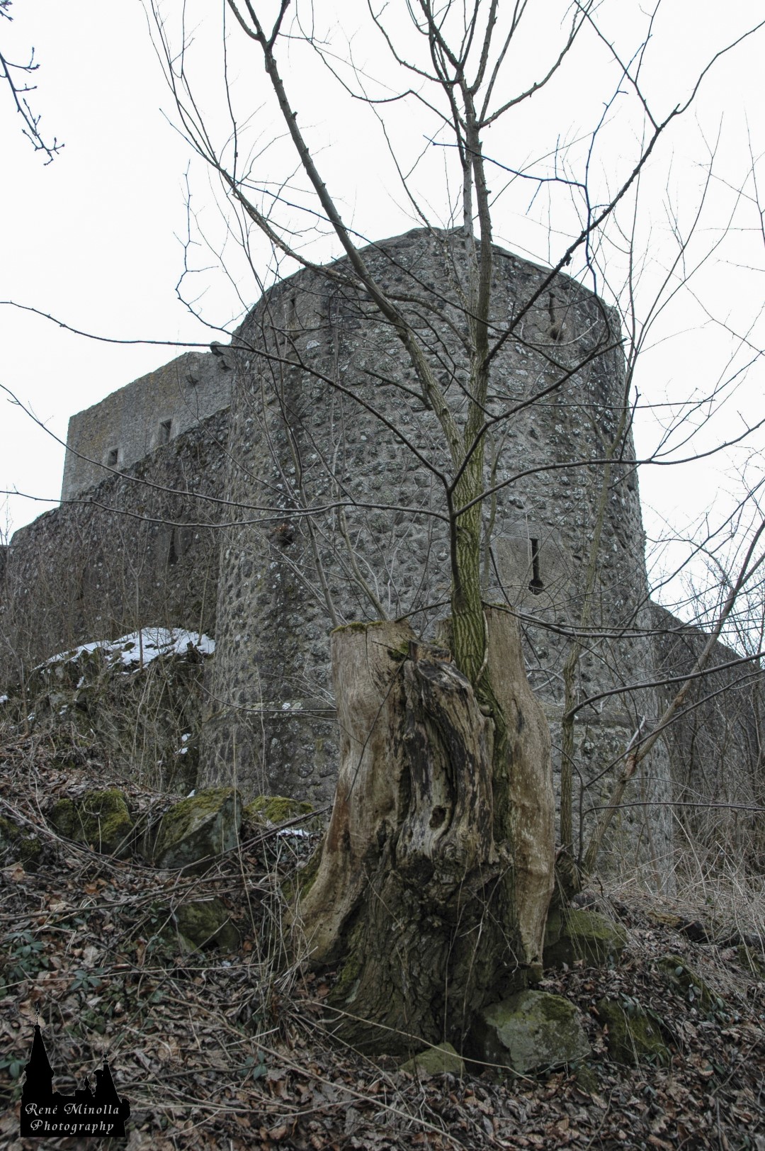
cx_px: 382
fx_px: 862
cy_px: 576
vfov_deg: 67.4
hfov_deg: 47.9
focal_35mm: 27
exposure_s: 1/200
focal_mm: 18
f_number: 7.1
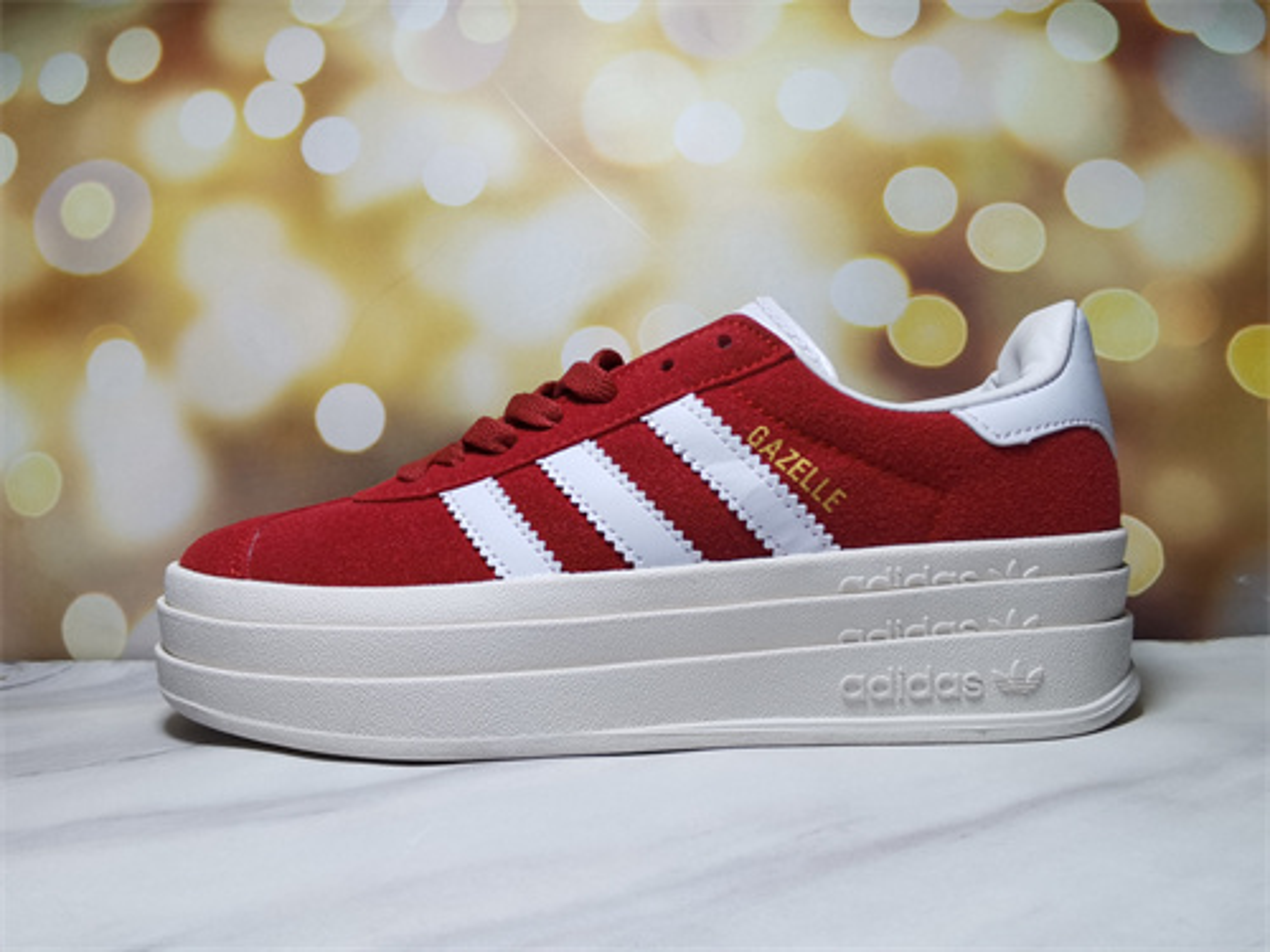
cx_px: 635
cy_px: 476
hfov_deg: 65.3
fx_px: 991
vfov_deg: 51.4
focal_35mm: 27
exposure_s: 1/417
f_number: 2.2
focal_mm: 2.26
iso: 50
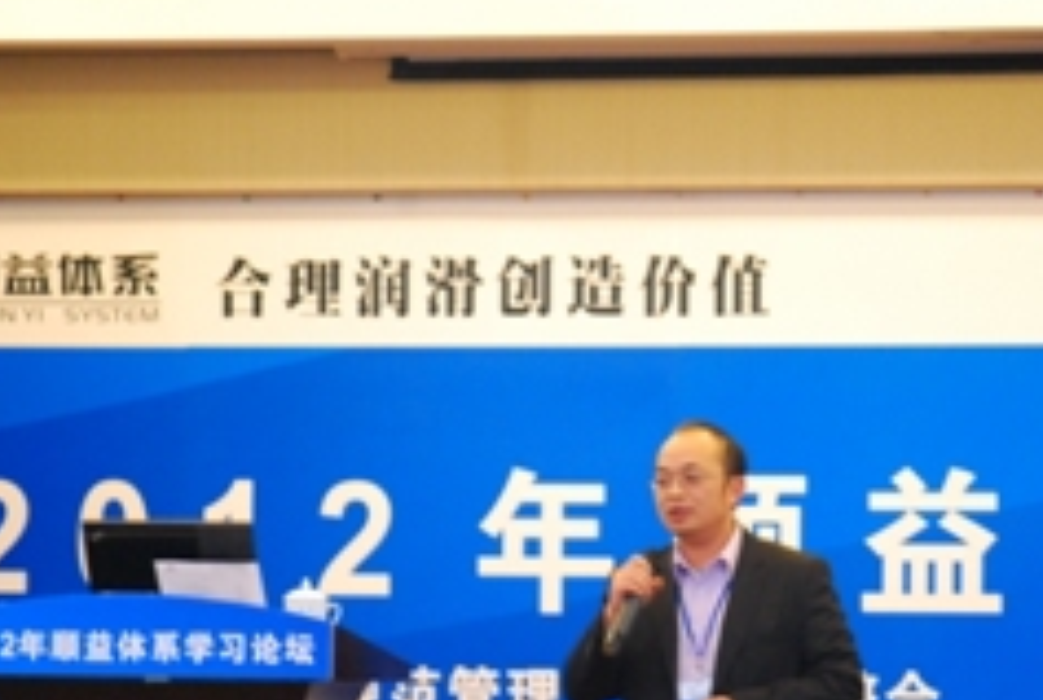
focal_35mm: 255
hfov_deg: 8.1
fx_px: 7402
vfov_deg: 5.4
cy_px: 559
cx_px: 638
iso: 800
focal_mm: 90
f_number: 4.5
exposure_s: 1/15
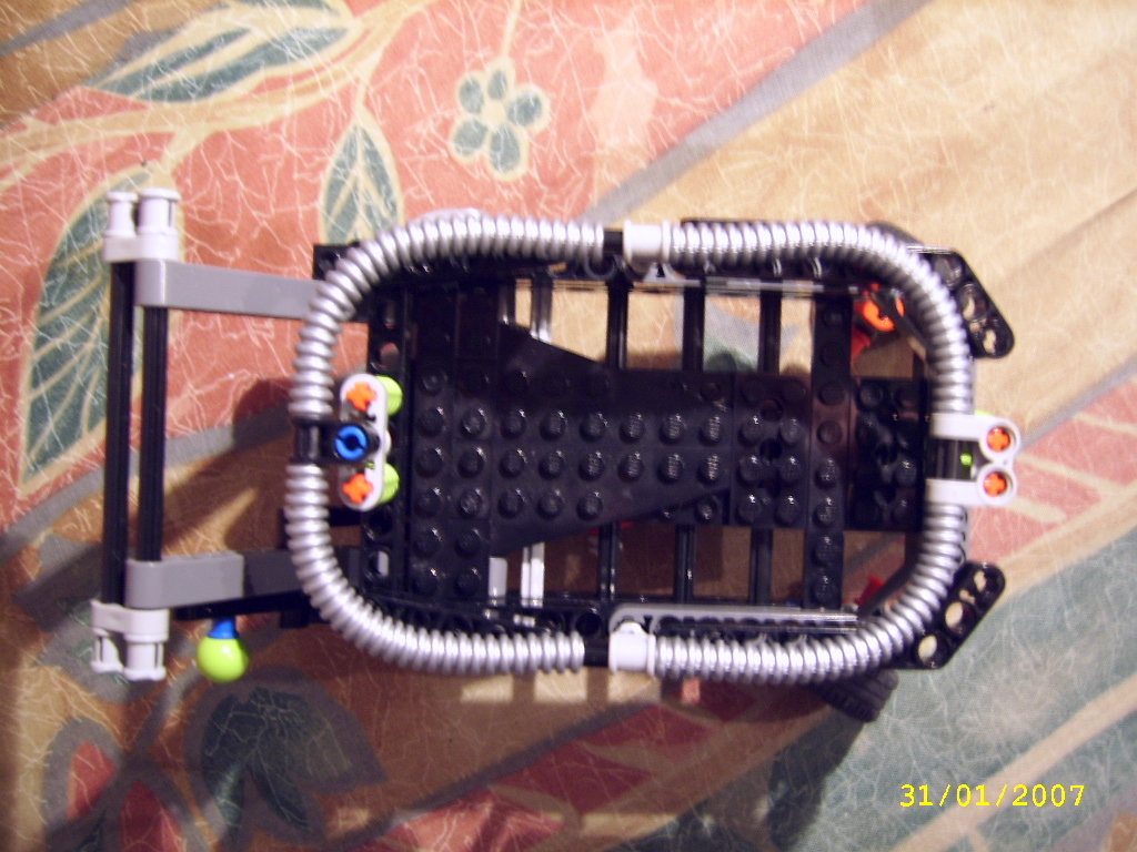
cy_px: 426
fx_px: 1150
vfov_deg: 40.7
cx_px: 568
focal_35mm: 35
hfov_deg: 52.6
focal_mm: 5.95
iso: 100
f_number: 2.8
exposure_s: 1
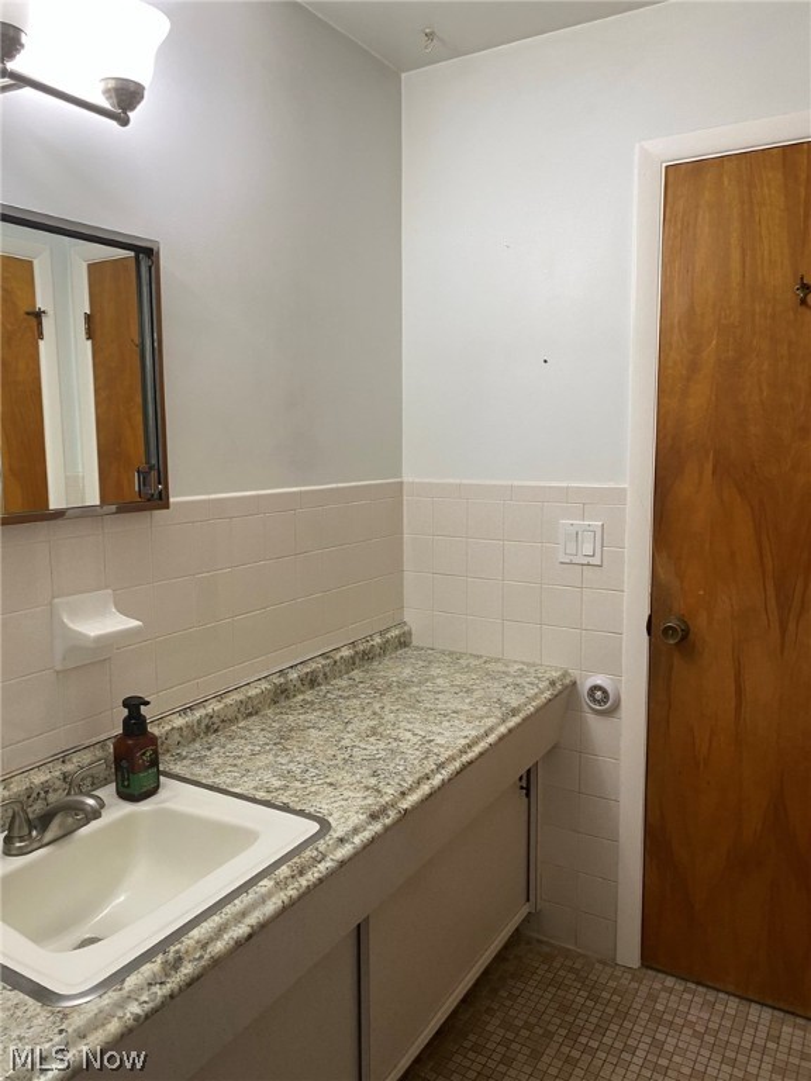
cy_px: 540
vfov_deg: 67.3
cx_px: 406
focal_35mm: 26
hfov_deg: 53.1
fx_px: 812
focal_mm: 4.25
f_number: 1.8
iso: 160
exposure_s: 1/60
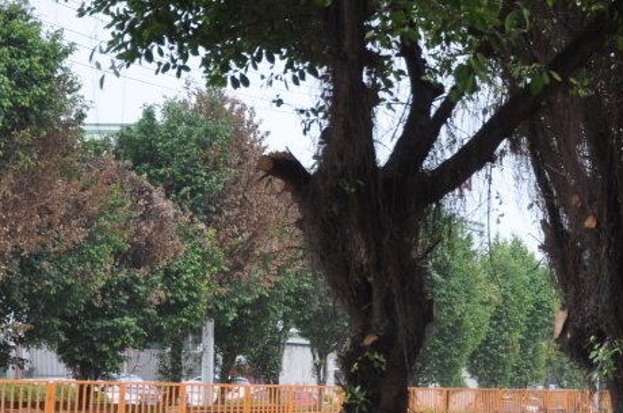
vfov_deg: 8.2
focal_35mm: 167
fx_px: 2885
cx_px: 543
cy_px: 363
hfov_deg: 12.2
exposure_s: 1/80
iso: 400
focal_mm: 50
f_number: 5
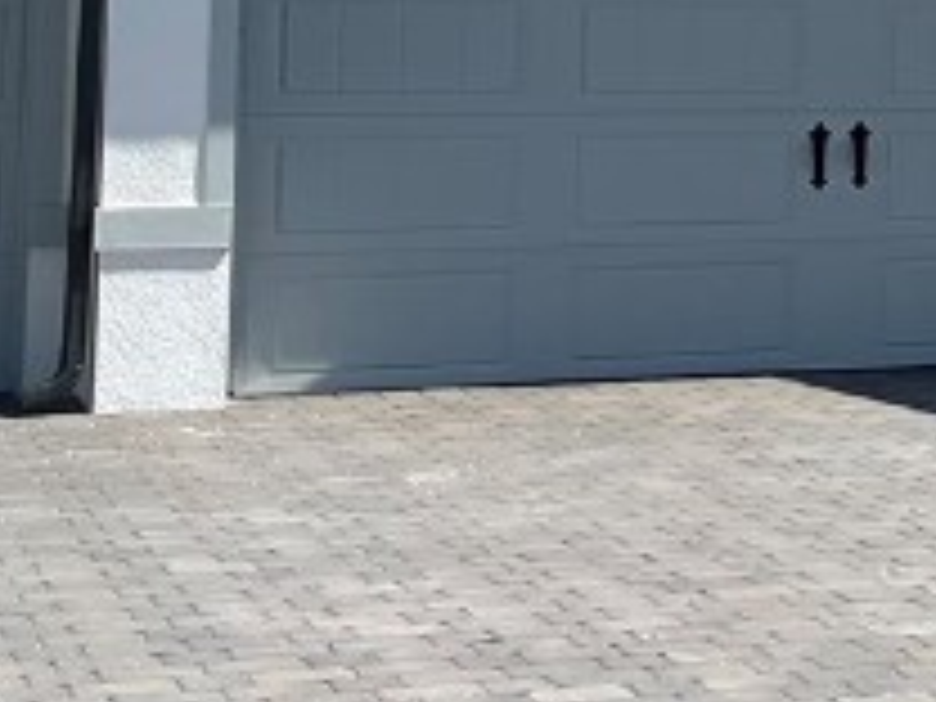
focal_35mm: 128
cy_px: -297
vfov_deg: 11.2
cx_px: 1318
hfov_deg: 14.5
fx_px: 3461
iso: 50
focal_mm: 5.1
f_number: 1.6
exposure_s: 1/4902
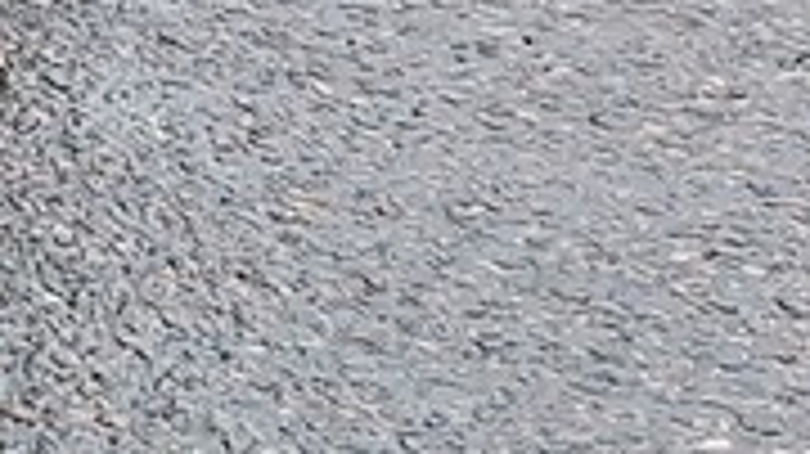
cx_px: -2362
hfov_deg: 7.6
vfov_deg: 5.8
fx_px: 4293
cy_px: -611
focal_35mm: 200
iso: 40
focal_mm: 5.54
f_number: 1.8
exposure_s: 1/196
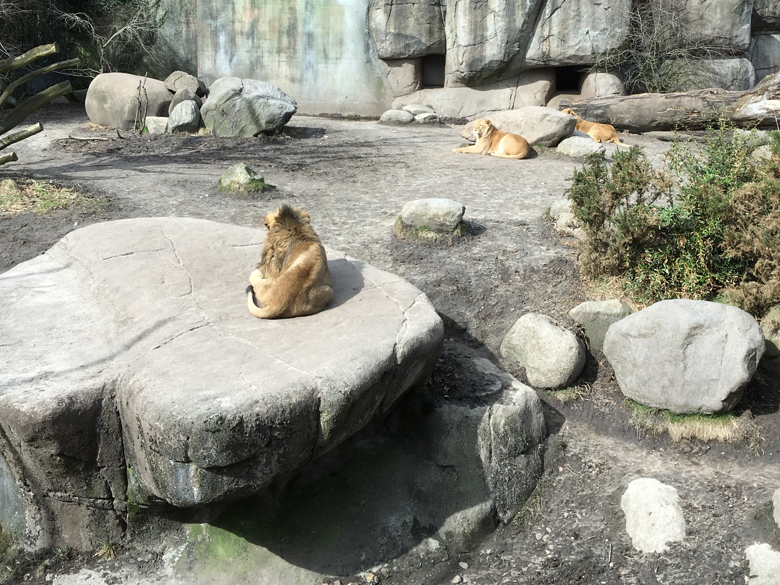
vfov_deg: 30.7
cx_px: 439
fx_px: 1059
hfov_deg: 40.4
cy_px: 216
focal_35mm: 47
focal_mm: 4.15
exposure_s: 1/513
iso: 25
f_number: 2.2
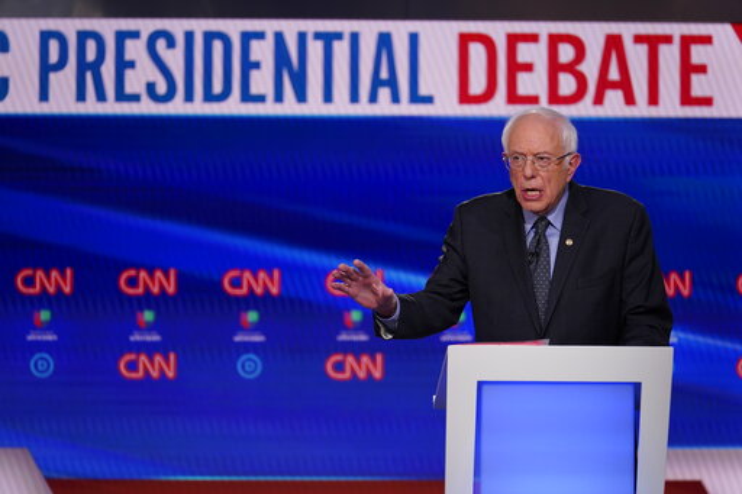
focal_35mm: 251
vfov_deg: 5.5
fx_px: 5171
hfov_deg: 8.2
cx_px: 371
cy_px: 247
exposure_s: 1/400
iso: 2000
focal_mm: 251
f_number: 4
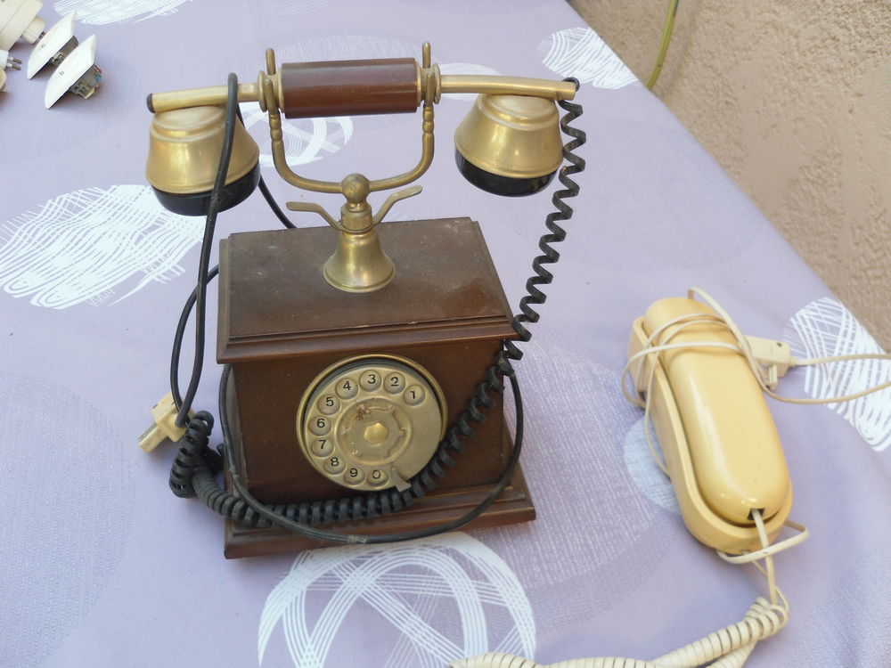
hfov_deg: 54.0
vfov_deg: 41.8
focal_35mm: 34
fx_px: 875
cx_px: 446
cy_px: 334
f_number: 2.8
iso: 80
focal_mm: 6
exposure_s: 1/90
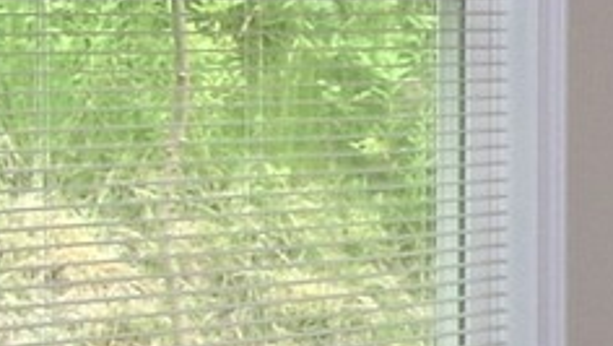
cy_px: 90
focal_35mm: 170
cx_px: 1001
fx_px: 2764
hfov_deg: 11.9
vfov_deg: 7.1
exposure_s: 1/60
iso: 80
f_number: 2.7
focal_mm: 6
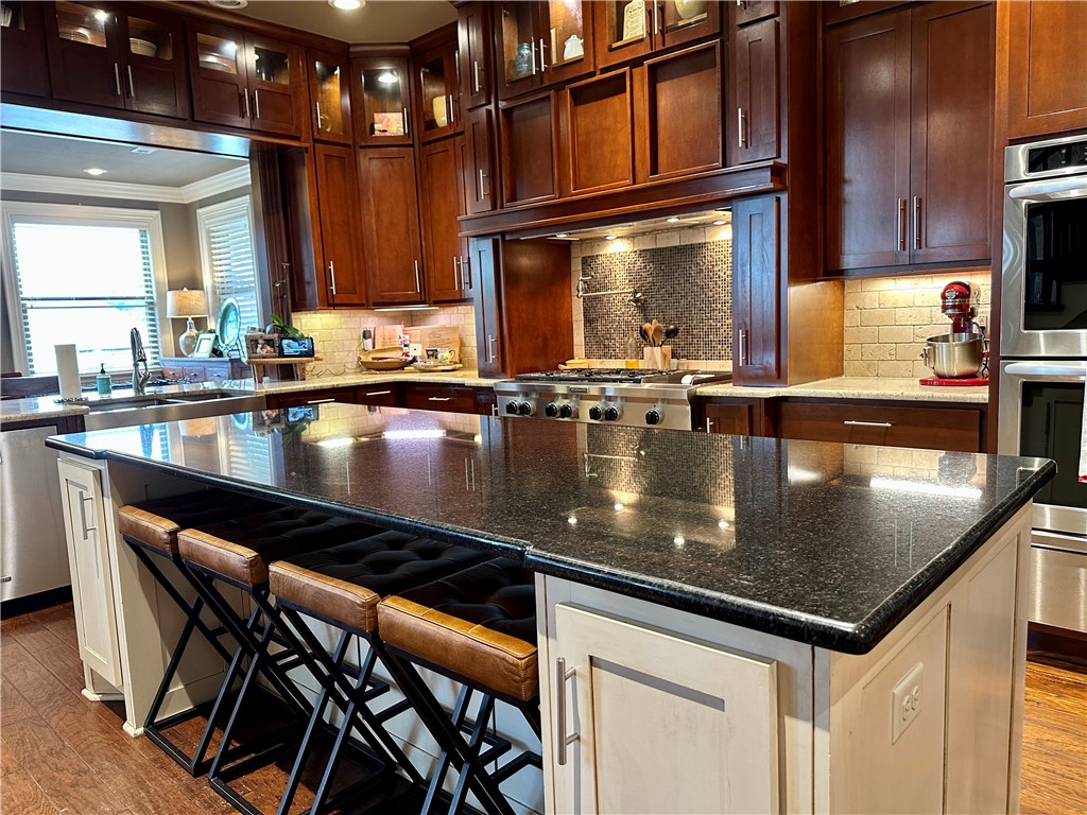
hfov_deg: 71.6
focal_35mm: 24
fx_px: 754
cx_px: 544
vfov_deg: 56.8
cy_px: 408
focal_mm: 6.86
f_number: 1.78
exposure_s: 1/60
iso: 320
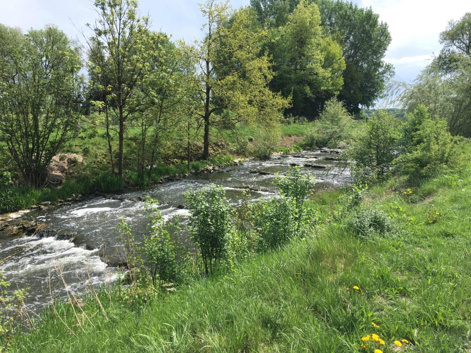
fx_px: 395
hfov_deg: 61.7
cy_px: 176
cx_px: 236
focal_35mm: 29
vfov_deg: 48.2
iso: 25
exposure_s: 1/1241
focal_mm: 4.15
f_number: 2.2
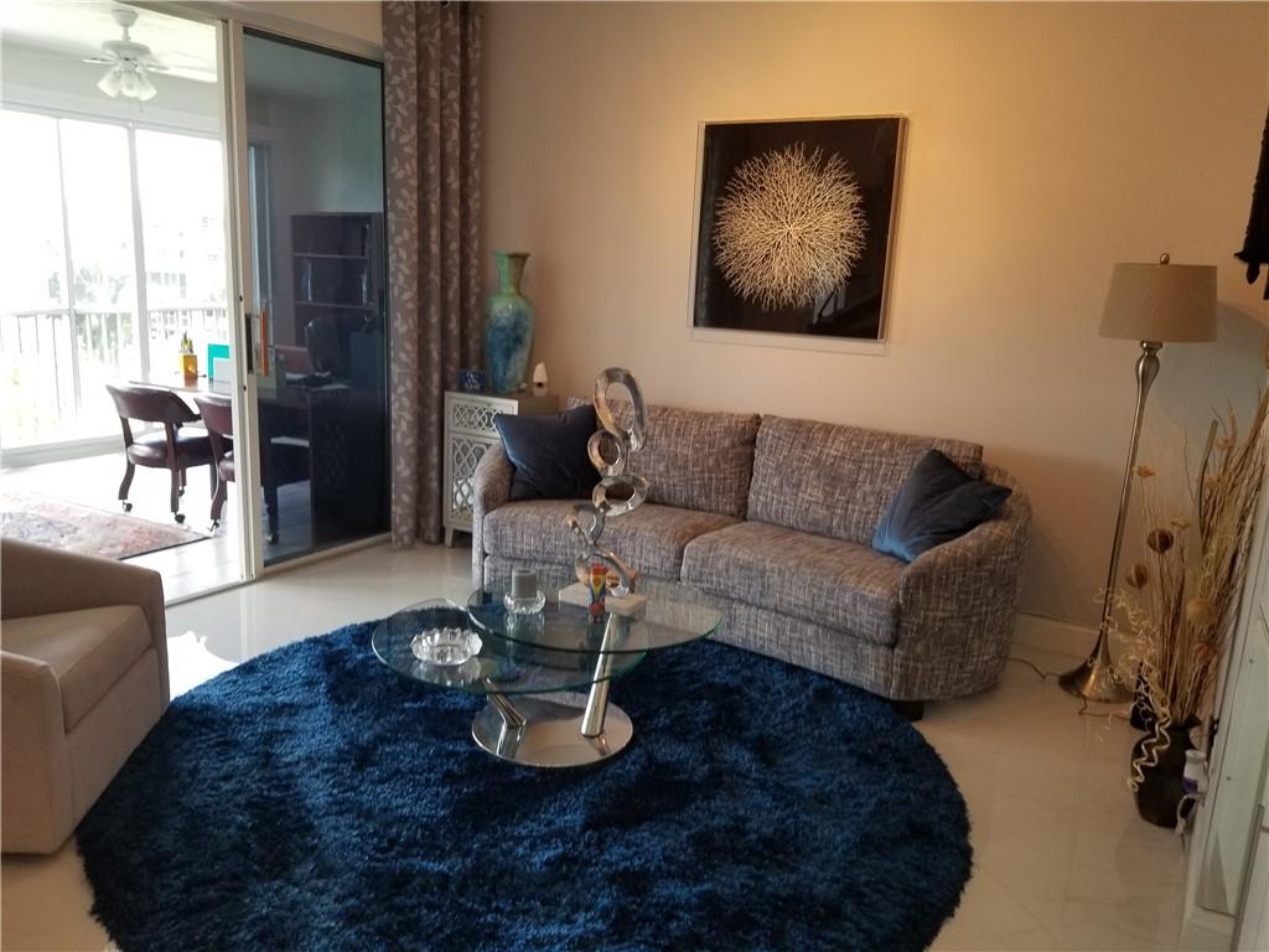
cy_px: 476
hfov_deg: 67.3
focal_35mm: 26
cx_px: 634
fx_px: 953
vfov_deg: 53.1
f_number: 1.7
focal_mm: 4.25
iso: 100
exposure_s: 1/60
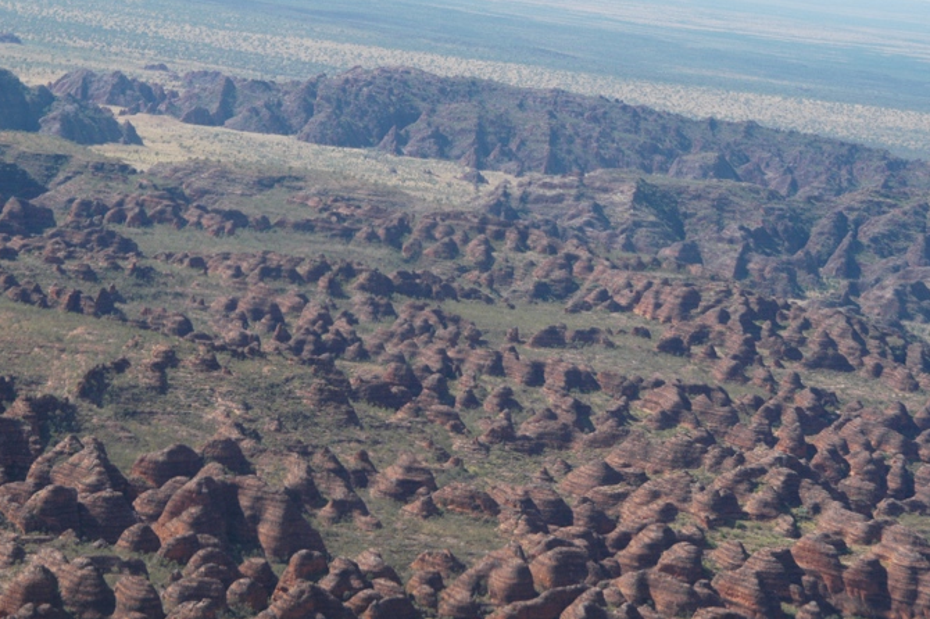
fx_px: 3563
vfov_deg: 9.9
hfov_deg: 14.9
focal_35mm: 138
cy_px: 293
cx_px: 480
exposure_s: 1/1250
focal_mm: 82
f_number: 7.1
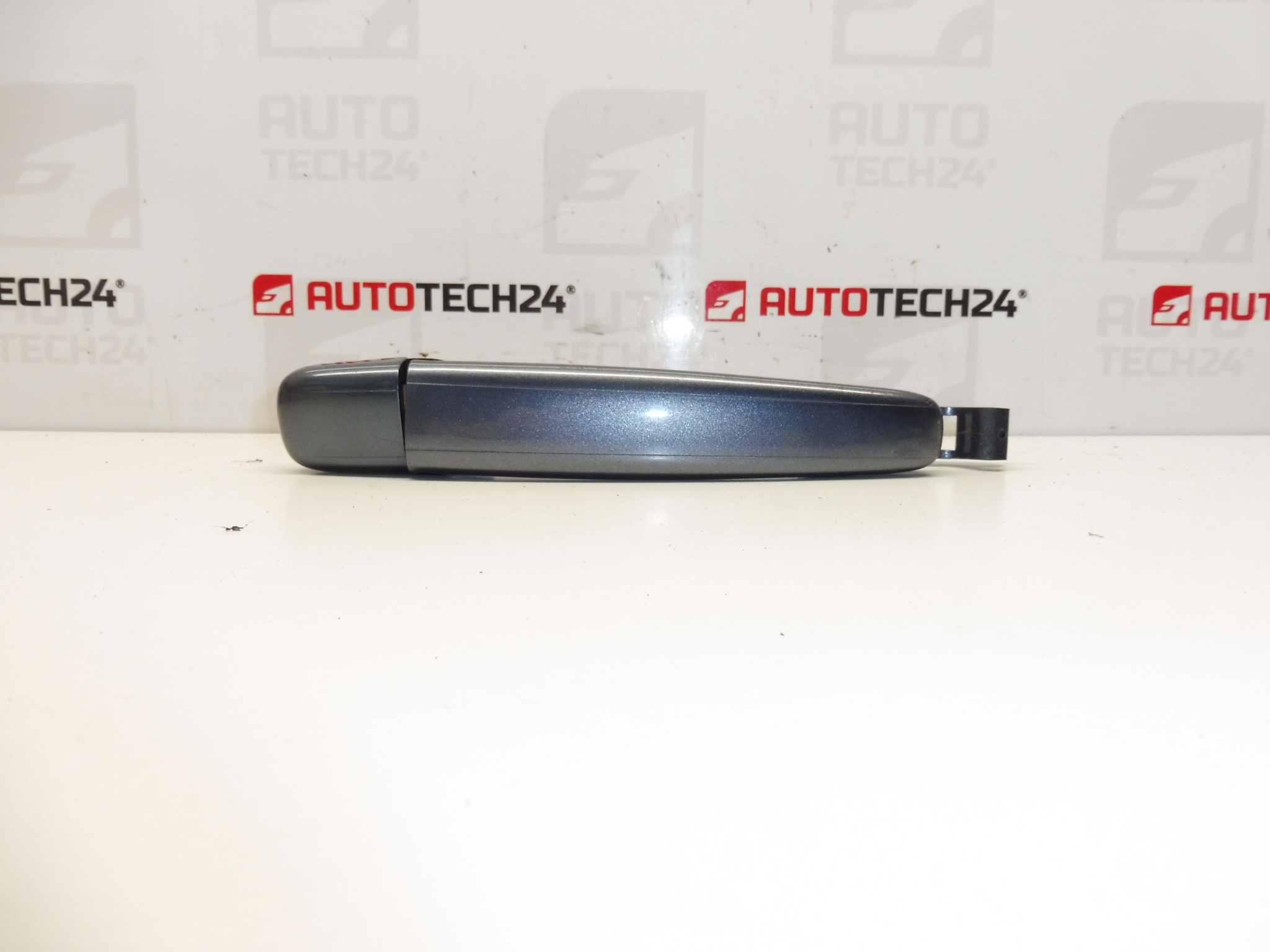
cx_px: 635
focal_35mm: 24
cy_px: 476
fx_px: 881
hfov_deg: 71.6
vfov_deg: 56.8
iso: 200
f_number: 3.5
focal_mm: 4.3
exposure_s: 1/80
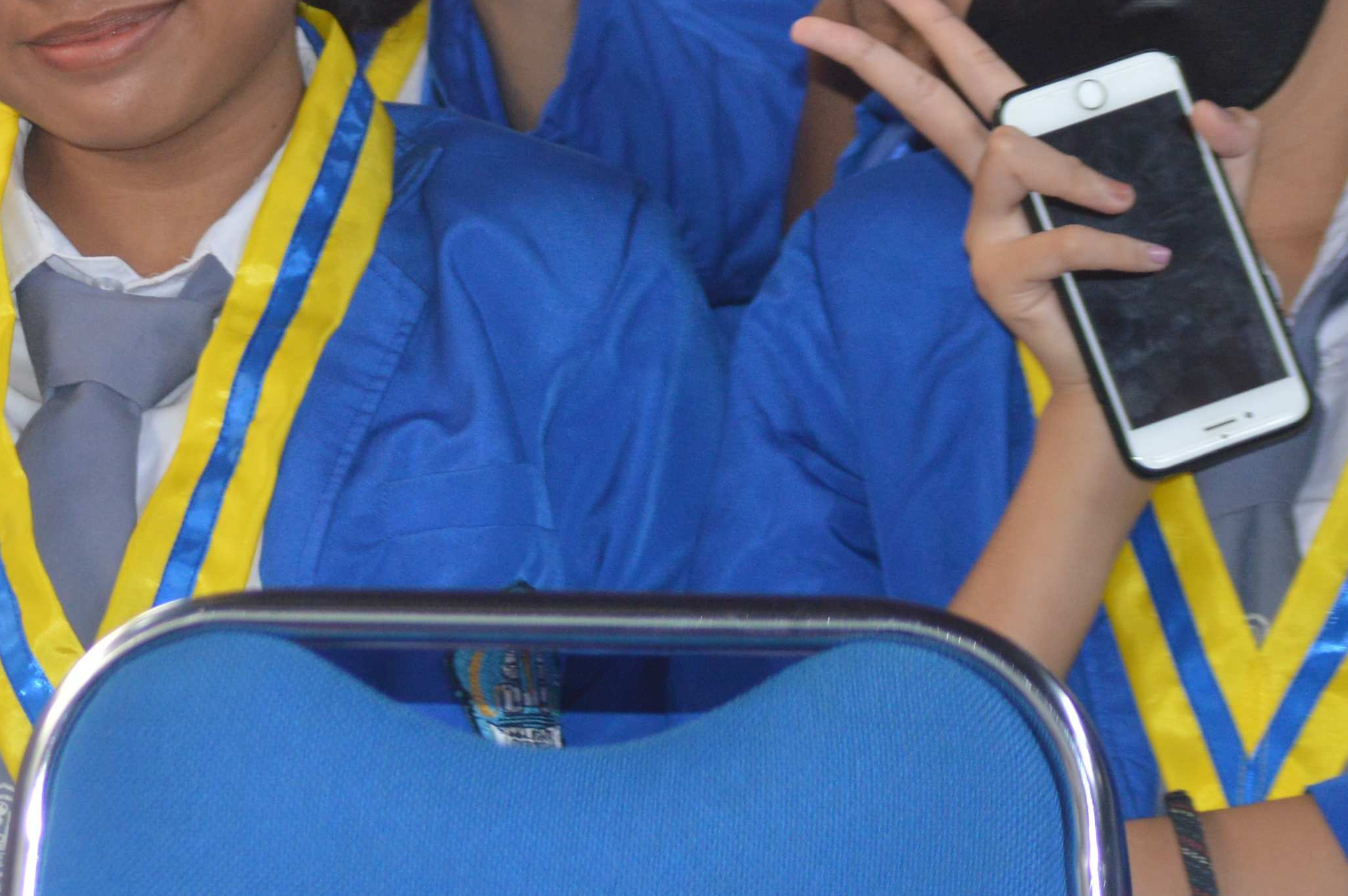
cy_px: -223
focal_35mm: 242
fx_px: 9071
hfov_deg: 8.5
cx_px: 110
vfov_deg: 5.6
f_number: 4
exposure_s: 1/125
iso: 400
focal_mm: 55
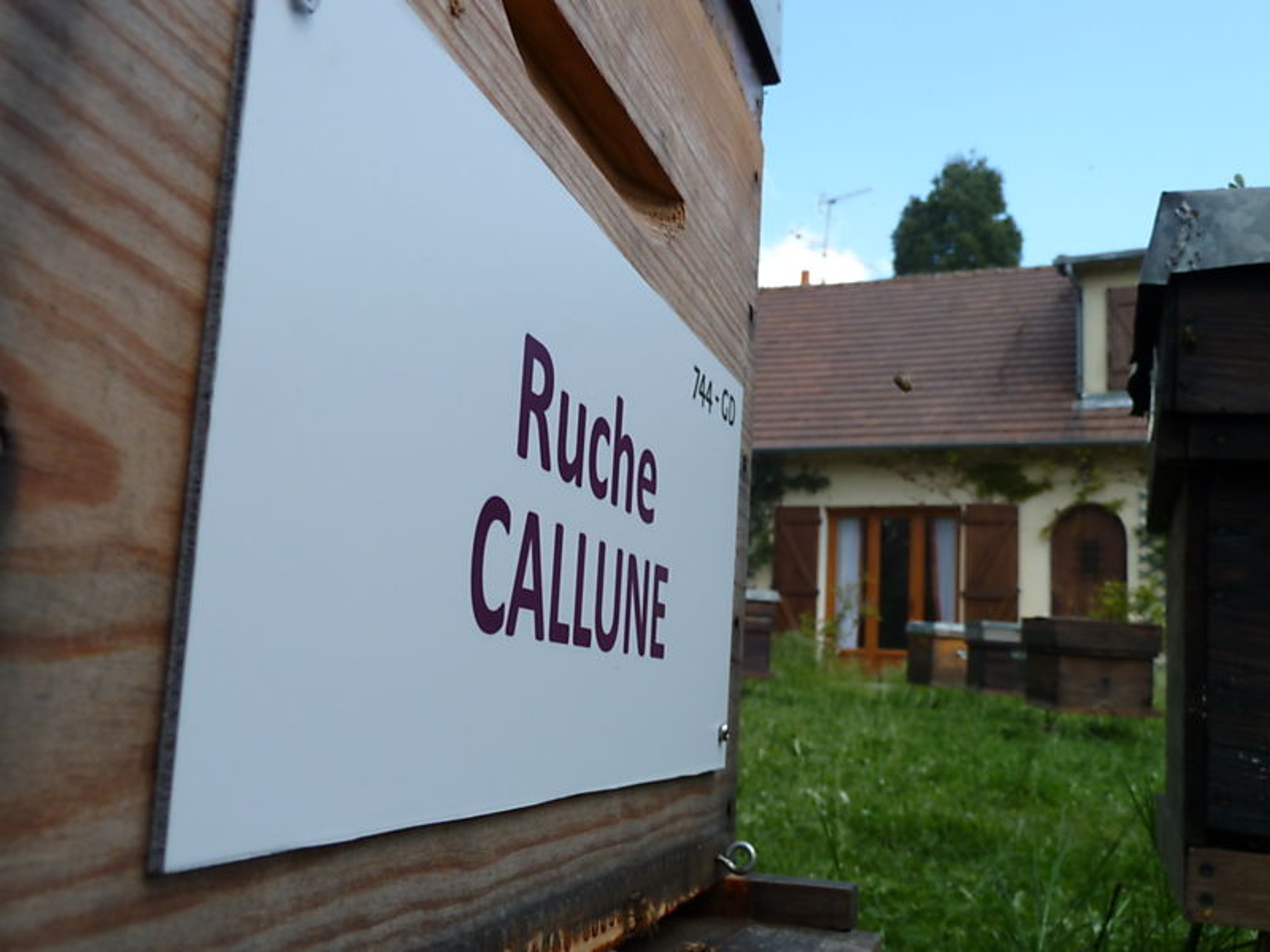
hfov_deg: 56.8
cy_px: 476
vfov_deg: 44.2
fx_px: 1174
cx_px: 635
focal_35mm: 32
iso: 80
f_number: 4
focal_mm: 5.3
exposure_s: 1/250
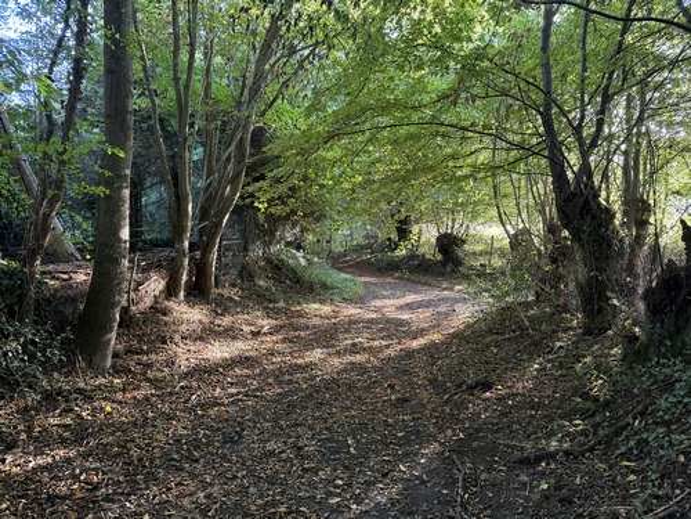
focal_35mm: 24
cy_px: 260
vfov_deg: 56.8
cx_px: 346
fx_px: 479
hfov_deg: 71.6
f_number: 1.78
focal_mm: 6.76
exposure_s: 1/60
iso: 320
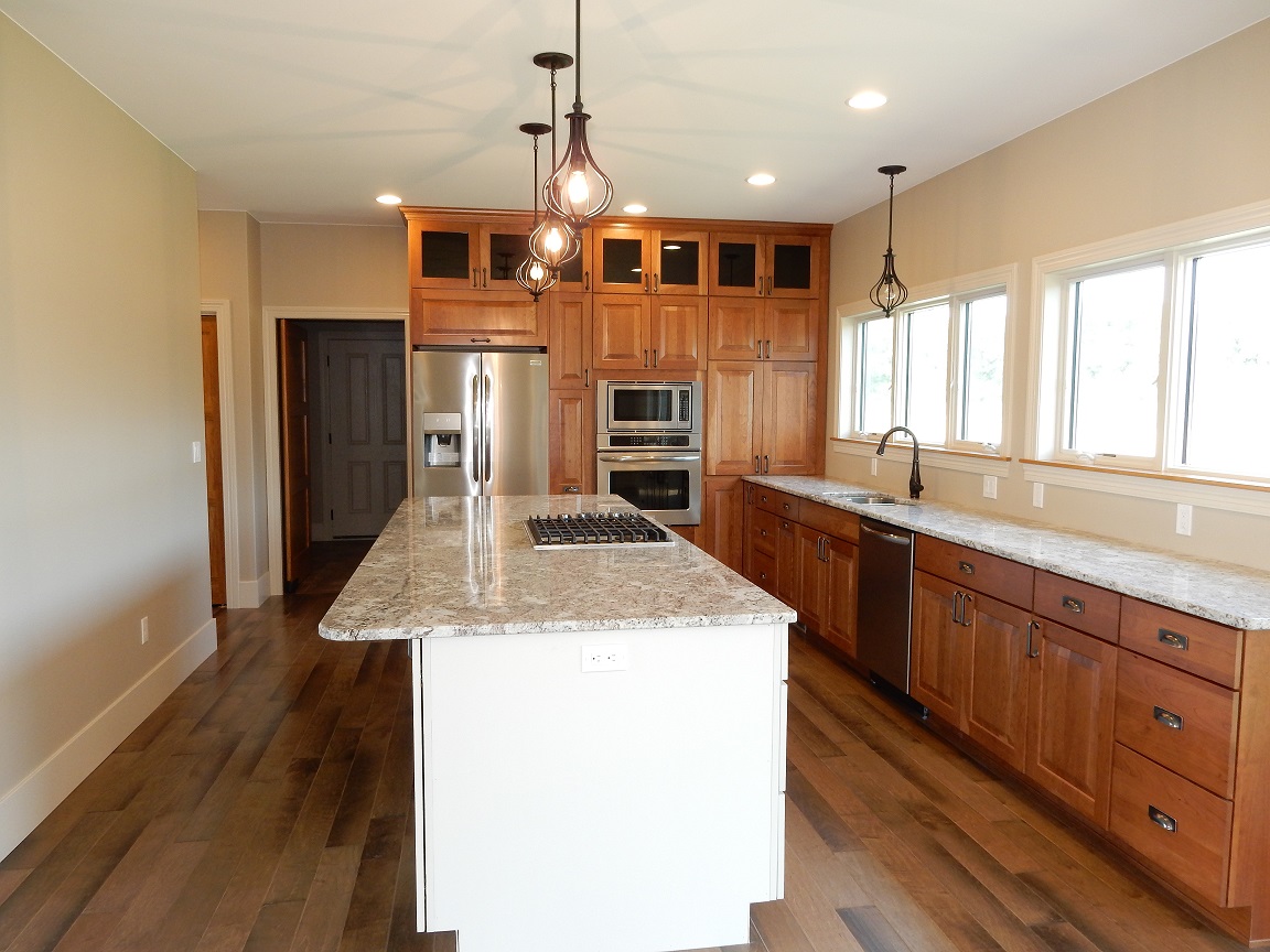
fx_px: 917
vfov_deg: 54.9
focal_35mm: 25
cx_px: 635
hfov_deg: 69.4
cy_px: 476
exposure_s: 1/30
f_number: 3.7
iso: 160
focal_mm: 4.5
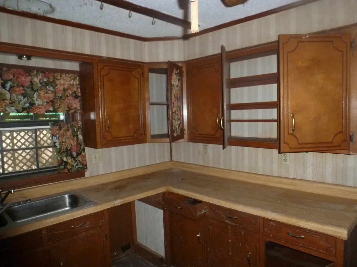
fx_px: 248
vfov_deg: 56.8
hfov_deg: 71.6
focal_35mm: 24
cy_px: 134
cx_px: 178
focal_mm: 4.3
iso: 400
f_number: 3.3
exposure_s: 1/60
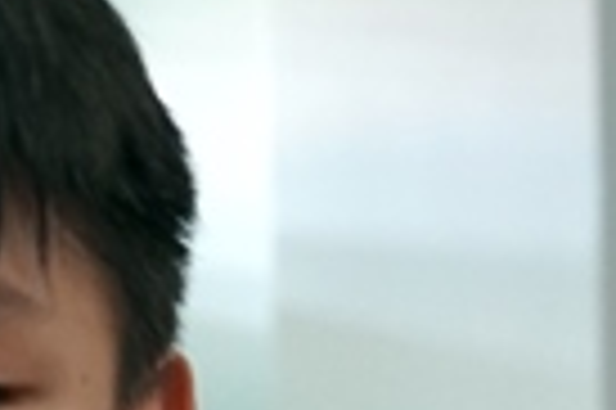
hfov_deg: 7.8
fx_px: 4392
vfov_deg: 5.1
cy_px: 1115
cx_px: 973
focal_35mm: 257
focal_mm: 36
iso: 2000
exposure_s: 1/200
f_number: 4
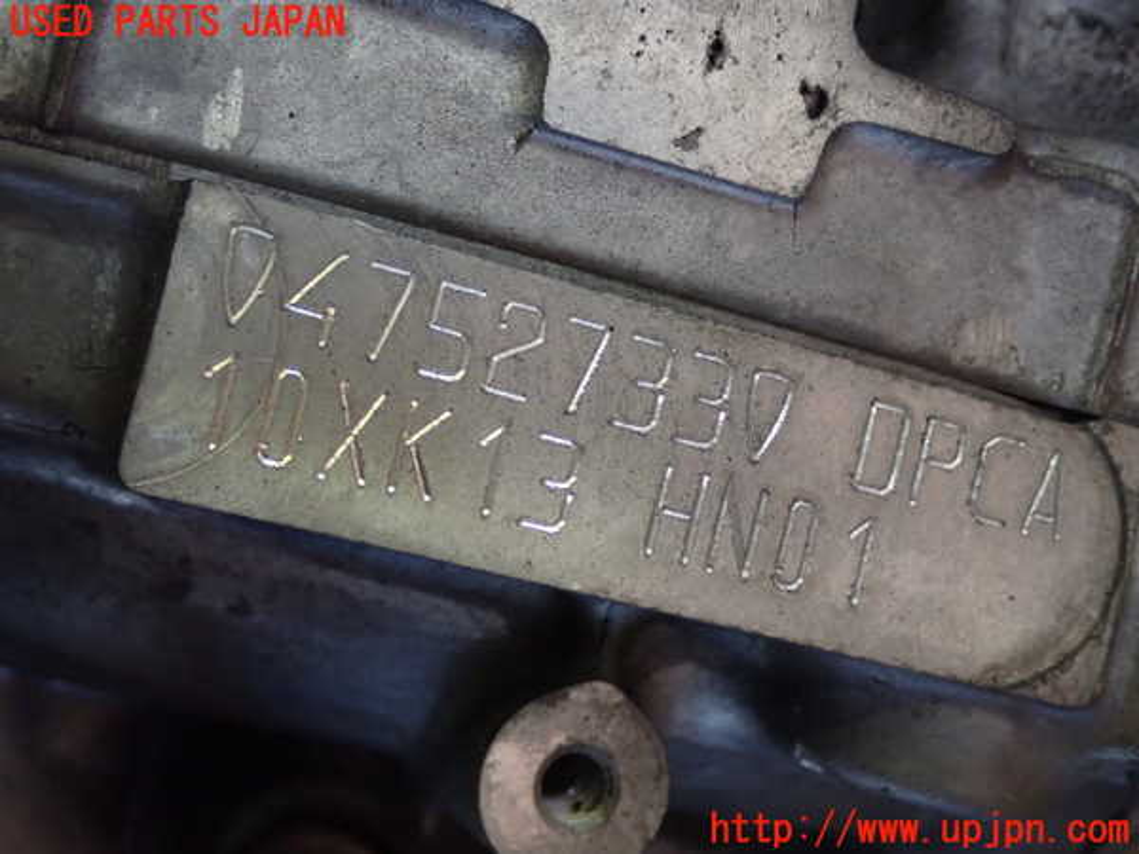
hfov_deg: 35.5
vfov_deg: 27.0
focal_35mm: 54
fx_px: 1777
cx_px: 570
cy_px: 427
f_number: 3.3
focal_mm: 9.65
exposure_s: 1/13
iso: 800
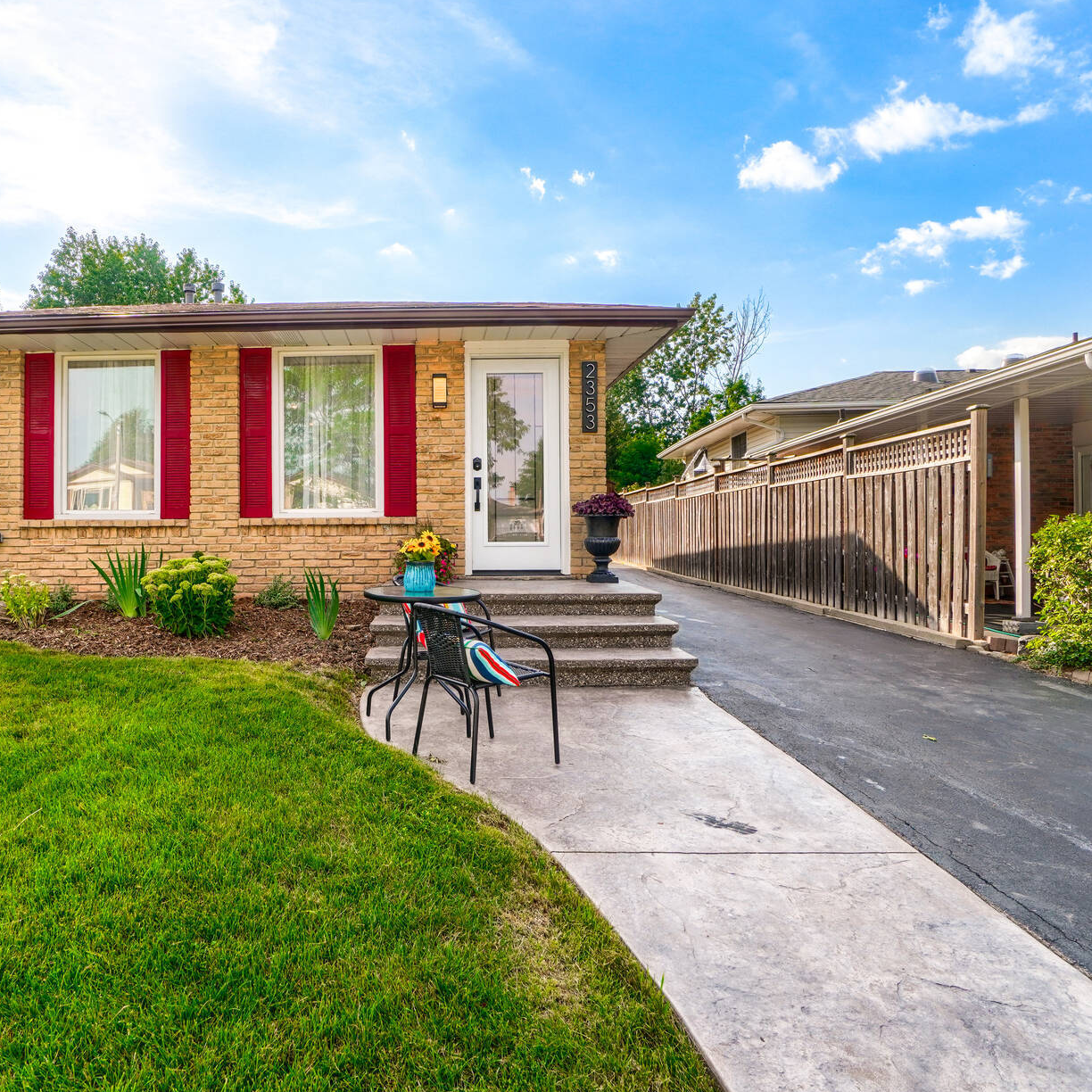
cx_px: 415
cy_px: 544
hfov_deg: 73.7
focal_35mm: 20
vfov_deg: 74.8
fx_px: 714
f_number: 7.1
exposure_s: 1/25
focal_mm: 10
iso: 250
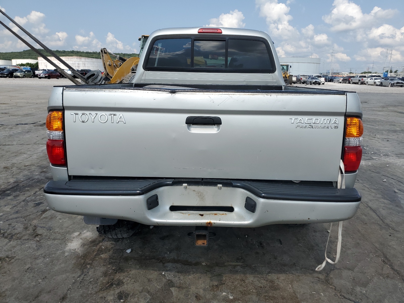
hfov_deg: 67.3
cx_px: 202
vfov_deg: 53.1
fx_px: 303
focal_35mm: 26
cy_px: 152
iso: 50
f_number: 1.5
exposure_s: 1/5000
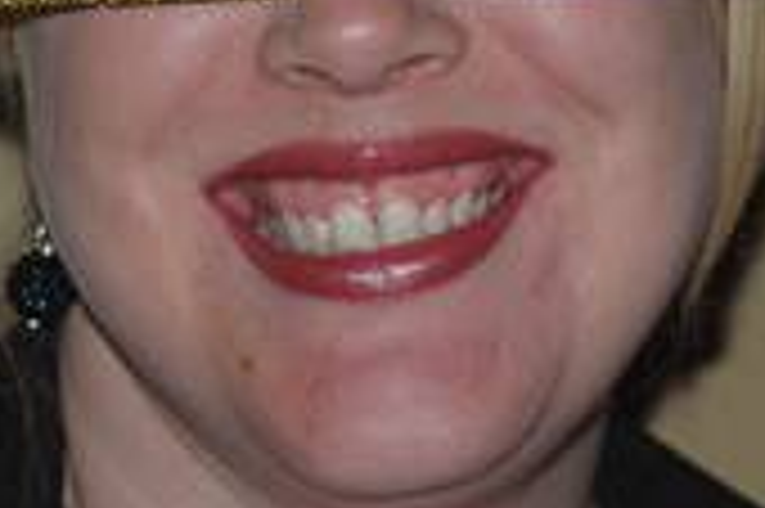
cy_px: 49
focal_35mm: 268
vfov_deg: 5.1
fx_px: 5681
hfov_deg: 7.7
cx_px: 248
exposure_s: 1/60
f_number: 4
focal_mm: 55
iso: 400
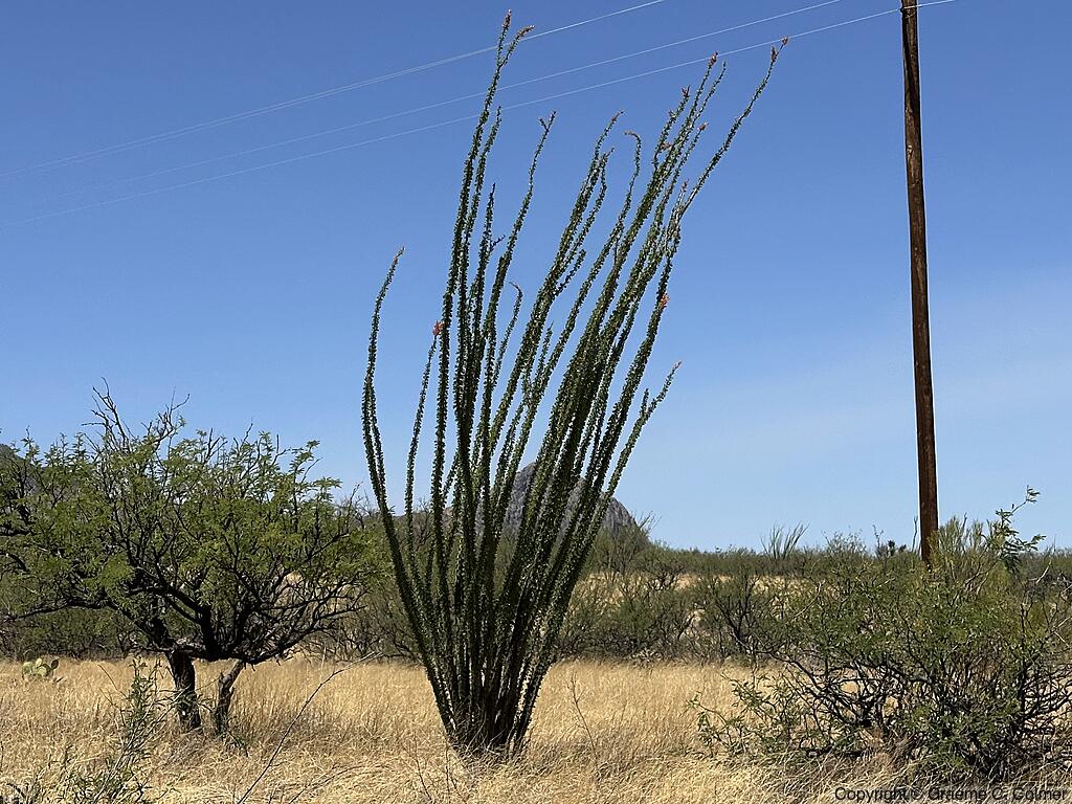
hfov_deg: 39.7
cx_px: 536
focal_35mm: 48
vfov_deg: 30.3
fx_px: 1486
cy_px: 402
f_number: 1.78
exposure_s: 1/5882
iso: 64
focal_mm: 6.86
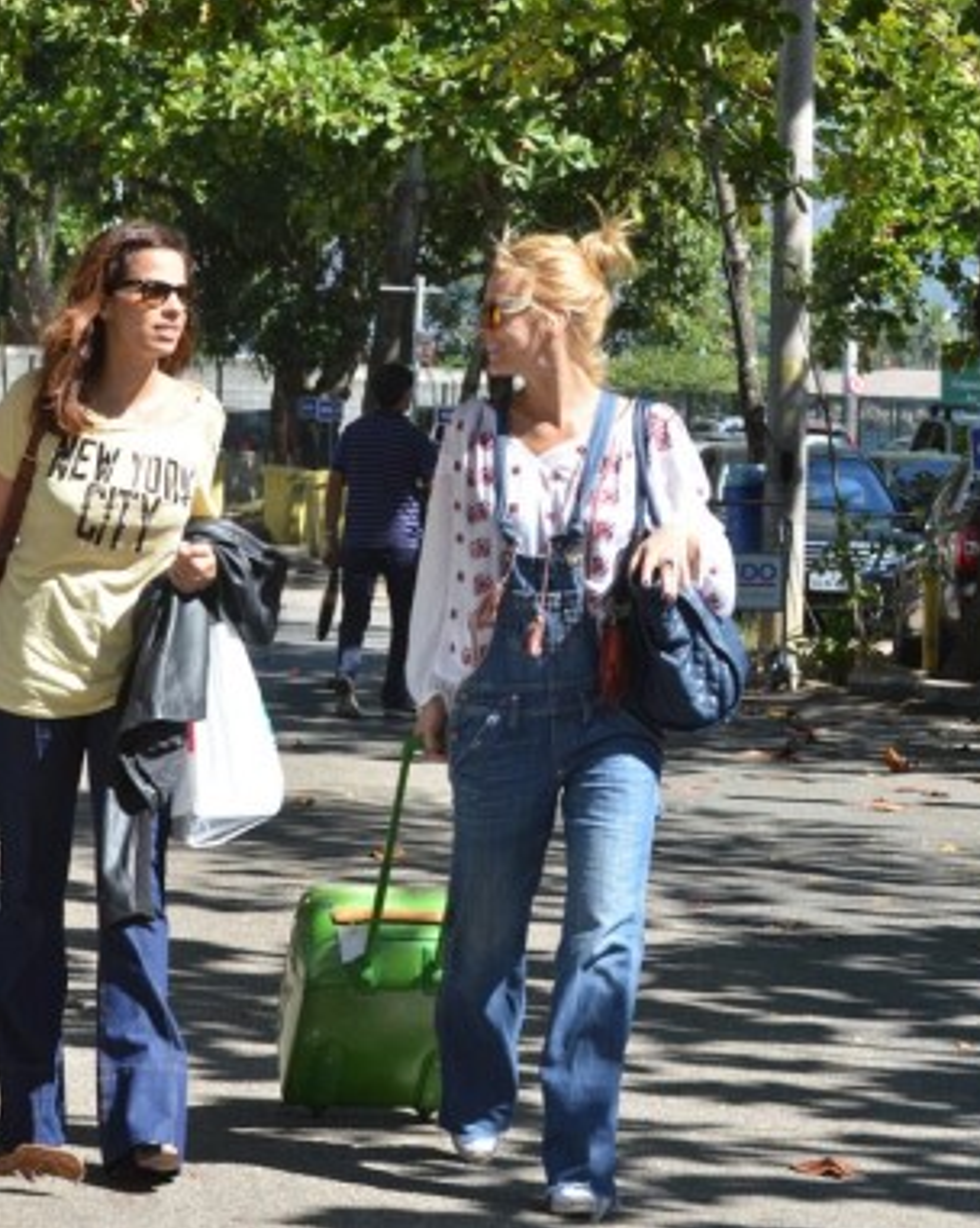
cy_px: 617
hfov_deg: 10.3
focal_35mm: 150
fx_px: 5447
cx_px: 261
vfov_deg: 12.9
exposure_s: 1/250
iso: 200
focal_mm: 70
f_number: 8
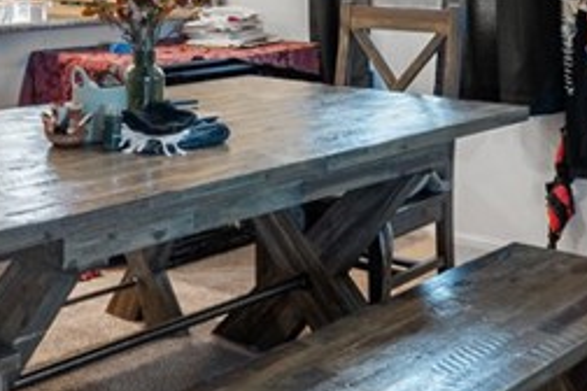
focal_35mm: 65
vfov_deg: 19.6
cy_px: -92
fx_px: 1060
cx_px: 98
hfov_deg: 30.1
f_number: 8
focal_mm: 16
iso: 2000
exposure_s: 1/5
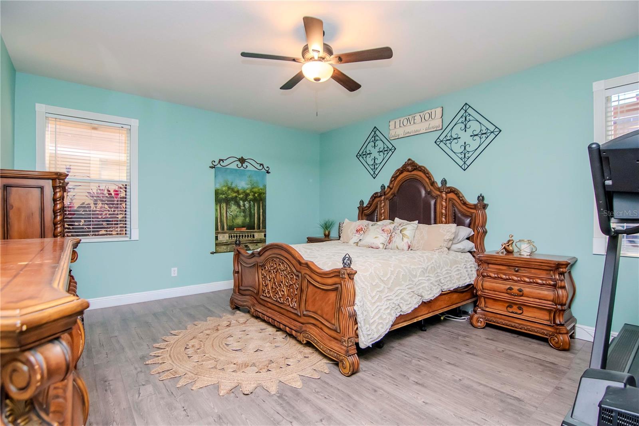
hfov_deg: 95.0
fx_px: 293
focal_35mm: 16
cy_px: 213
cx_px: 320
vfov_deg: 72.0
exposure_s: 1/125
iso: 1600
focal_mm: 11
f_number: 4
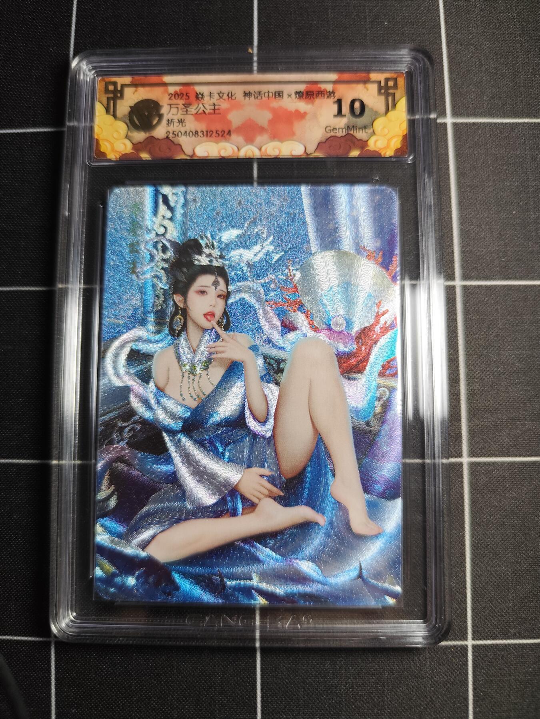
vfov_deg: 73.9
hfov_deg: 58.9
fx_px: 478
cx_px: 270
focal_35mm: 23
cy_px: 360
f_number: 1.65
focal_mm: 6.14
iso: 250
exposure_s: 1/100
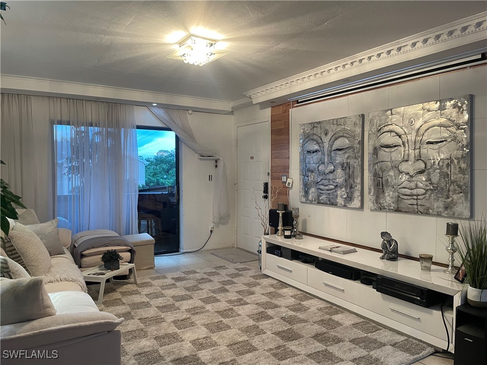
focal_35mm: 26
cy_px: 182
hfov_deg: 67.3
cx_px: 244
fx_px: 366
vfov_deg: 53.1
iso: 200
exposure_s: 1/60
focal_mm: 4.2
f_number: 1.6
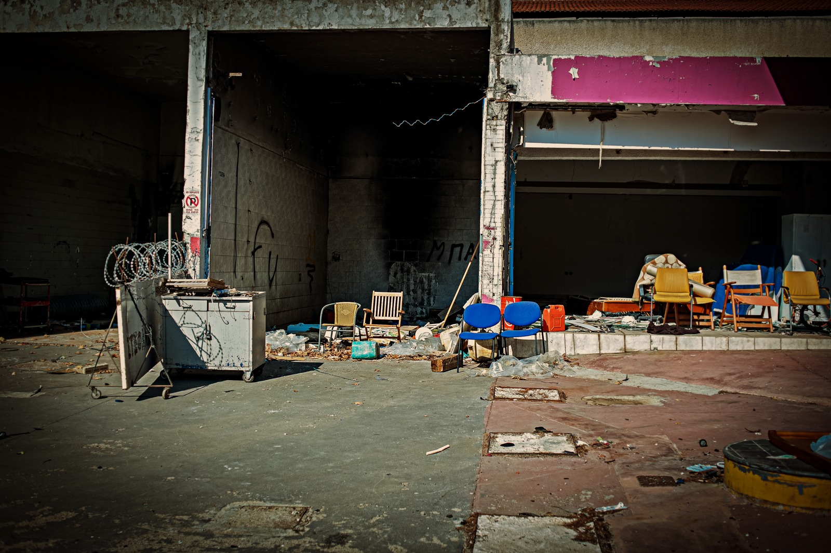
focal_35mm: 35
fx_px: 807
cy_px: 276
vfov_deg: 37.8
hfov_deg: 54.5
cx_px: 416
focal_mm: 35
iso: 200
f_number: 4
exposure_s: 1/3200
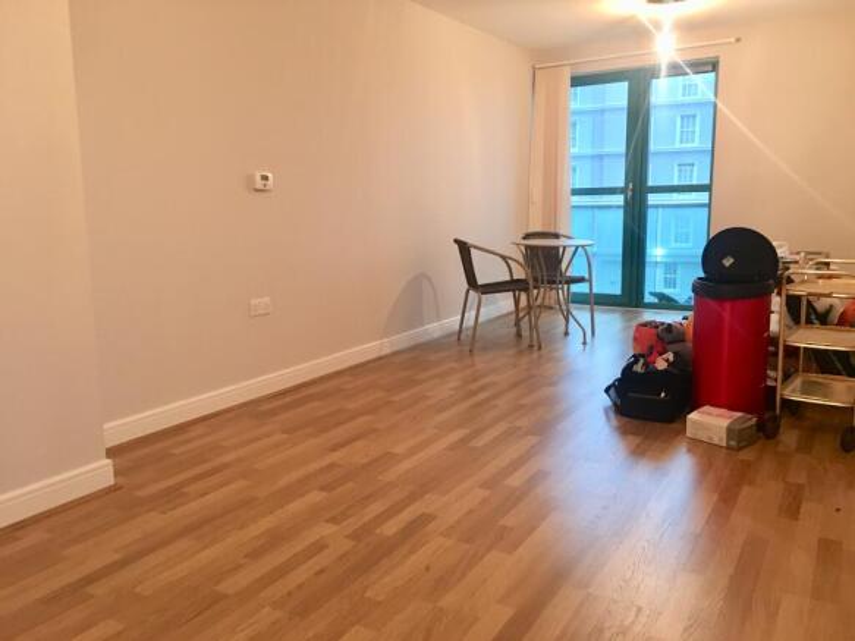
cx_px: 428
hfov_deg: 61.7
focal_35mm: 29
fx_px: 716
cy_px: 320
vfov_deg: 48.2
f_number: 2.2
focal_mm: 4.15
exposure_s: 1/10
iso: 80
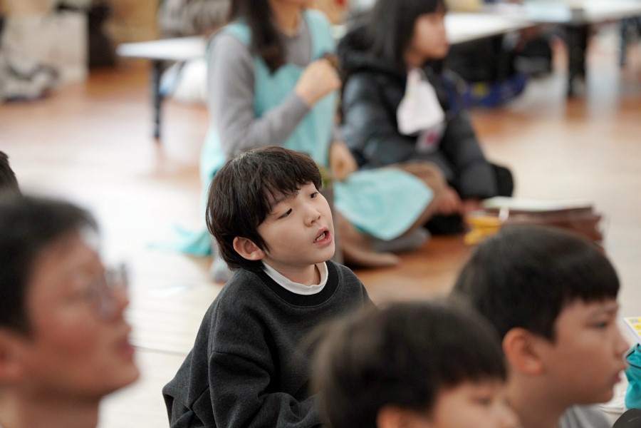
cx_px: 320
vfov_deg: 6.9
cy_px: 214
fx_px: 3561
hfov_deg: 10.3
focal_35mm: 200
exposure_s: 1/250
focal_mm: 200
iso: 2000
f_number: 4
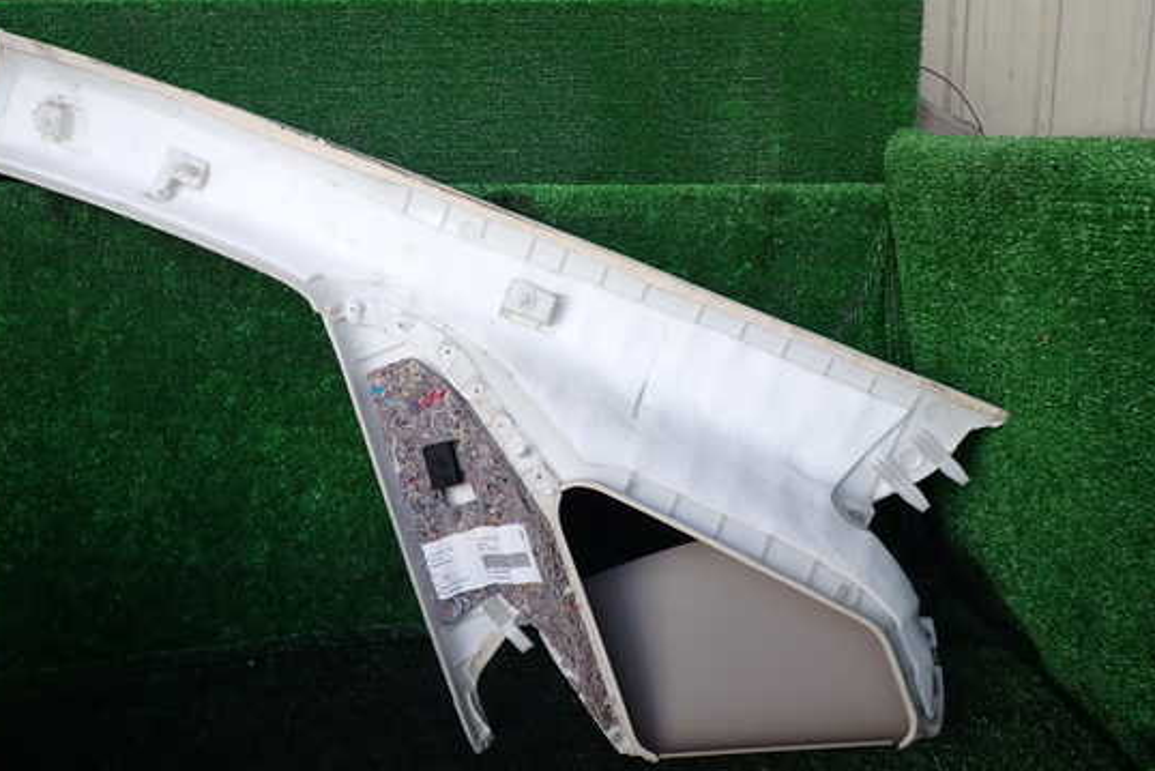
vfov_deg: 45.0
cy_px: 361
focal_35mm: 29
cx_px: 513
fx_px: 931
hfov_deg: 63.5
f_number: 2.8
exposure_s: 1/80
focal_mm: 4.5
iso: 100
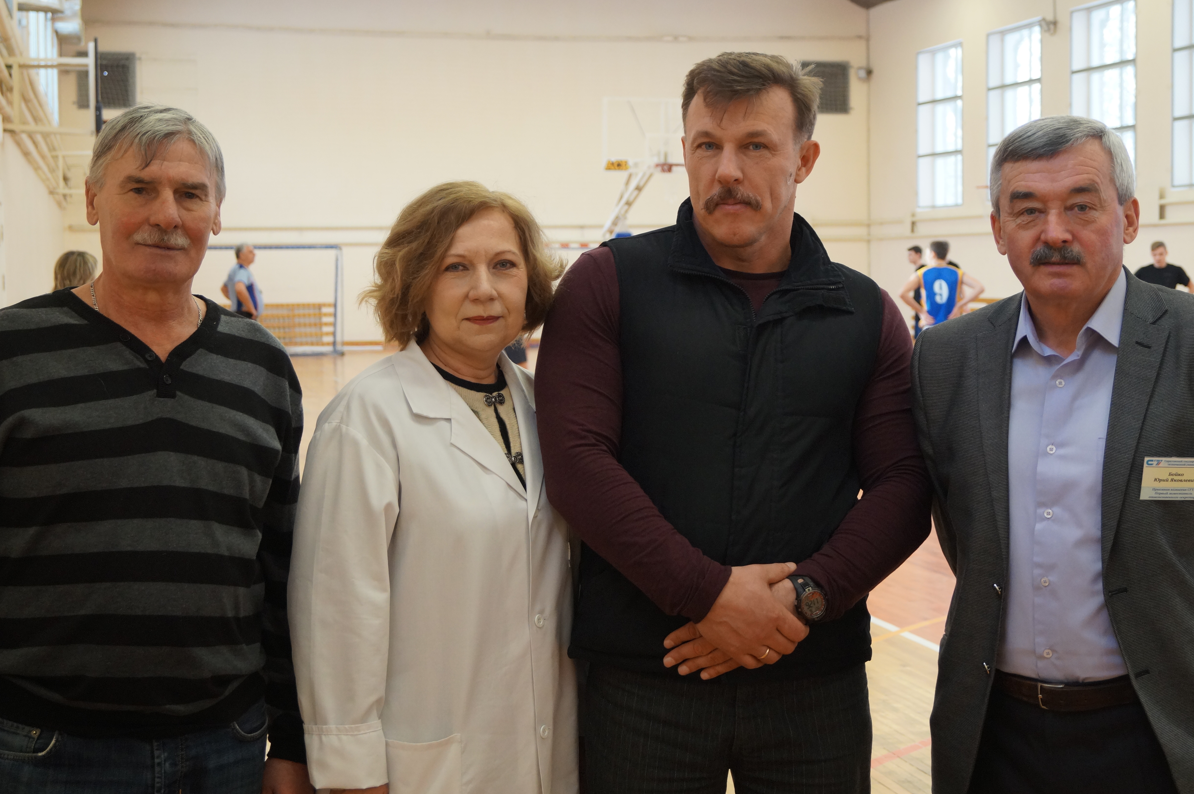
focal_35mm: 59
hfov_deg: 34.2
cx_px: 622
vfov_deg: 23.1
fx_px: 1941
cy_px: 368
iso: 640
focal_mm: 35
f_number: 5
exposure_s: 1/60
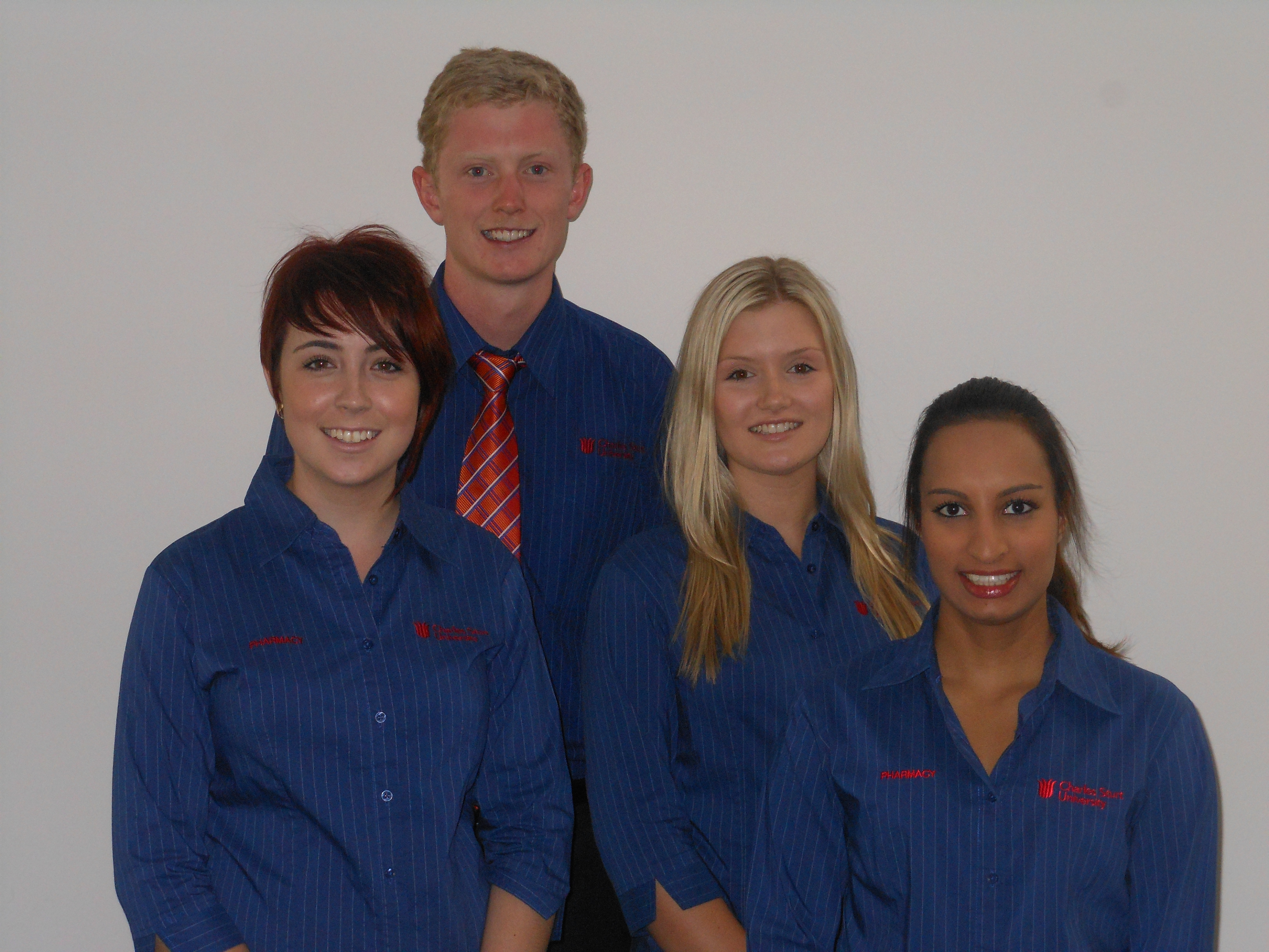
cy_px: 476
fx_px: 2310
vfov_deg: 23.3
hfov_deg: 30.7
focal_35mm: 63
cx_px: 634
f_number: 5
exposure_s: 1/60
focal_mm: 11.2
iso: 250
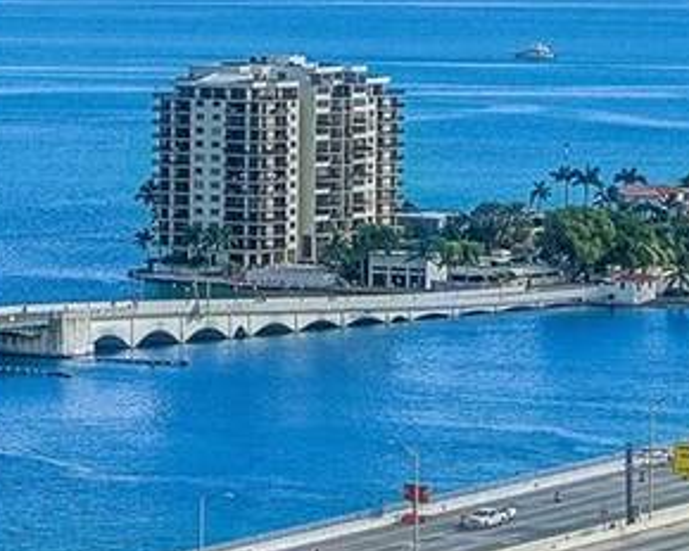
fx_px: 6342
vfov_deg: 5.0
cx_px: 192
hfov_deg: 6.2
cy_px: 175
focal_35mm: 311
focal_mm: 50
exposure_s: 1/320
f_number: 11
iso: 160
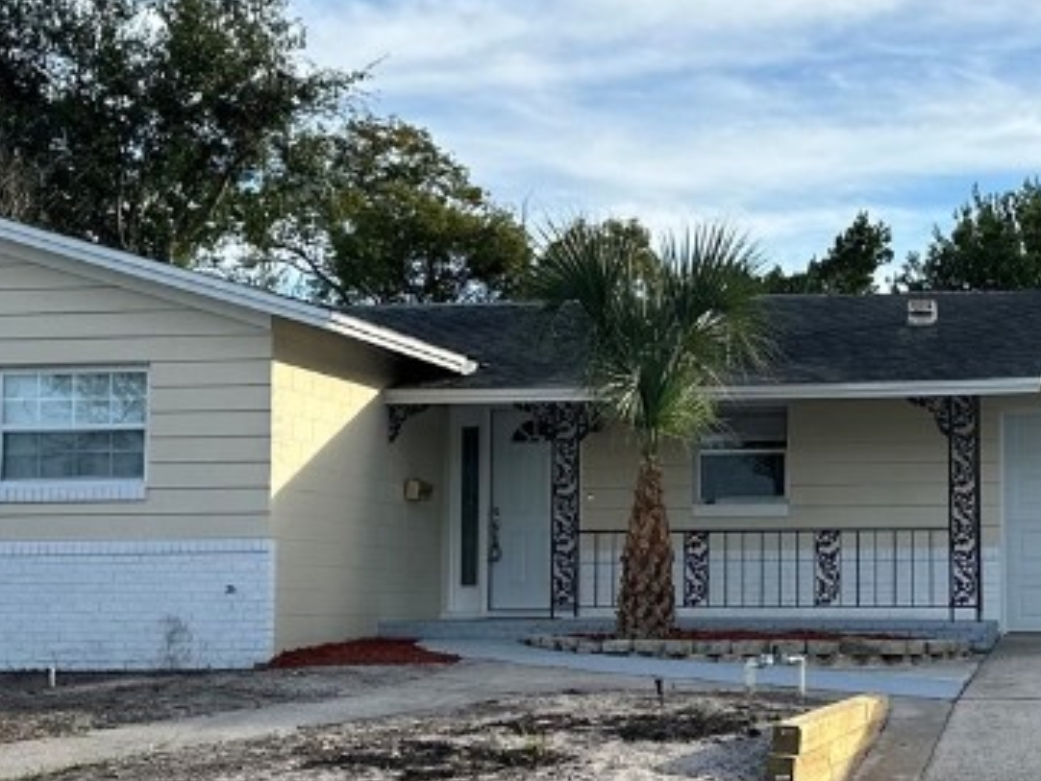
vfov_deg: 21.6
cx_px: 802
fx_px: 2046
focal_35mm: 68
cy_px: 435
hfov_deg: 28.1
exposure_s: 1/3155
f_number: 1.78
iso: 80
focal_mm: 6.86
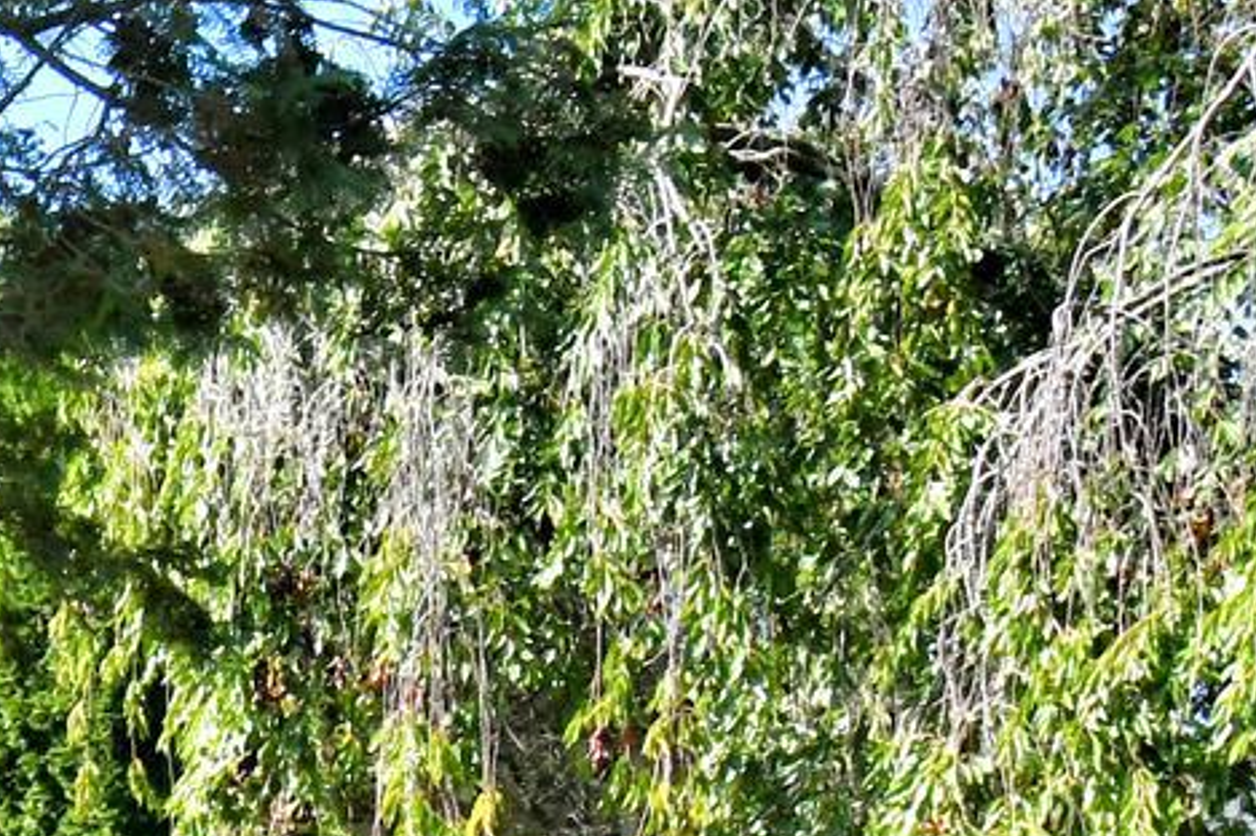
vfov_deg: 11.4
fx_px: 4114
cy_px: 985
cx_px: -1326
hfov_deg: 14.2
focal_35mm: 118
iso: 1000
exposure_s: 1/640
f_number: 14
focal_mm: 18
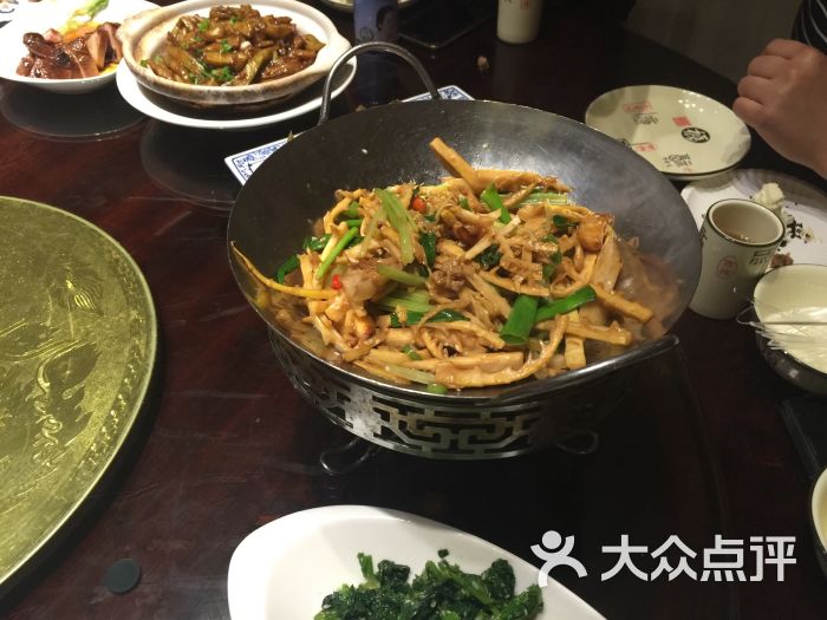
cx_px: 414
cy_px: 310
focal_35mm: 29
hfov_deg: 61.7
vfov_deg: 48.2
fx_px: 693
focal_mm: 4.15
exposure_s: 1/17
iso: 80
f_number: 2.2
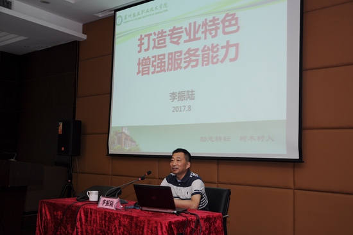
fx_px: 382
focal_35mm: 39
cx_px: 176
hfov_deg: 49.6
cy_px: 118
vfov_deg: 34.2
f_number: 4
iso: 220
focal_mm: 26
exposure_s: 1/60
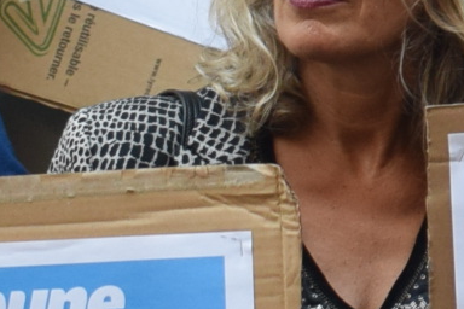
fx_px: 4071
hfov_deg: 6.3
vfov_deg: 4.3
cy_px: -91
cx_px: 991
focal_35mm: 316
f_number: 4.5
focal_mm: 27
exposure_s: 1/80
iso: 400
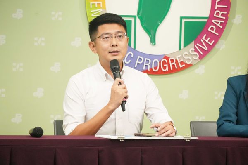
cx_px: 124
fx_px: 1343
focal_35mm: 195
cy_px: 82
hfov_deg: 10.5
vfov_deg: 7.0
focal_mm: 130
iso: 3200
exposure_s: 1/320
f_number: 5.6
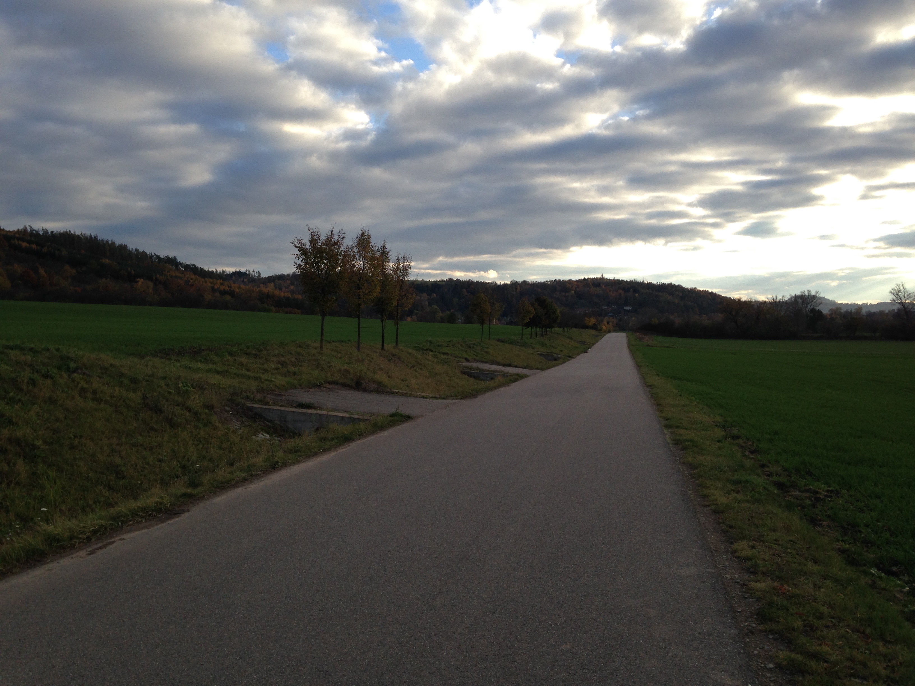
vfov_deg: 42.9
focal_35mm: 33
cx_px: 458
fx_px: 872
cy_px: 343
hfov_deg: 55.4
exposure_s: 1/609
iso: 50
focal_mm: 4.12
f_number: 2.4
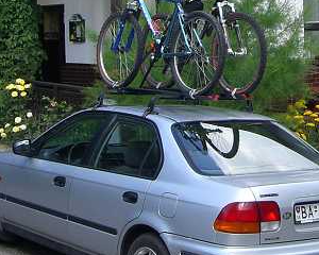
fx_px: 935
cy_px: -26
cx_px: 304
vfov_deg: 15.2
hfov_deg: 18.9
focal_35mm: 99
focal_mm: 6.3
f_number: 4.4
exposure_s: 1/125
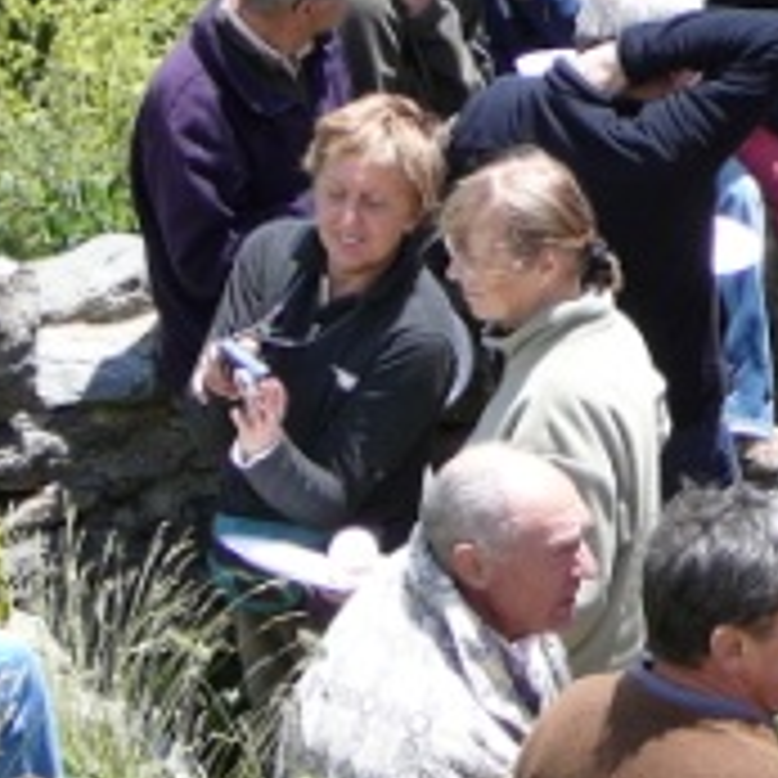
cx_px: 863
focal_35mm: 149
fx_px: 3789
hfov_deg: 11.5
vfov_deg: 11.7
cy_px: 207
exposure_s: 1/320
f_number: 3.4
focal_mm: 7.8
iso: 80
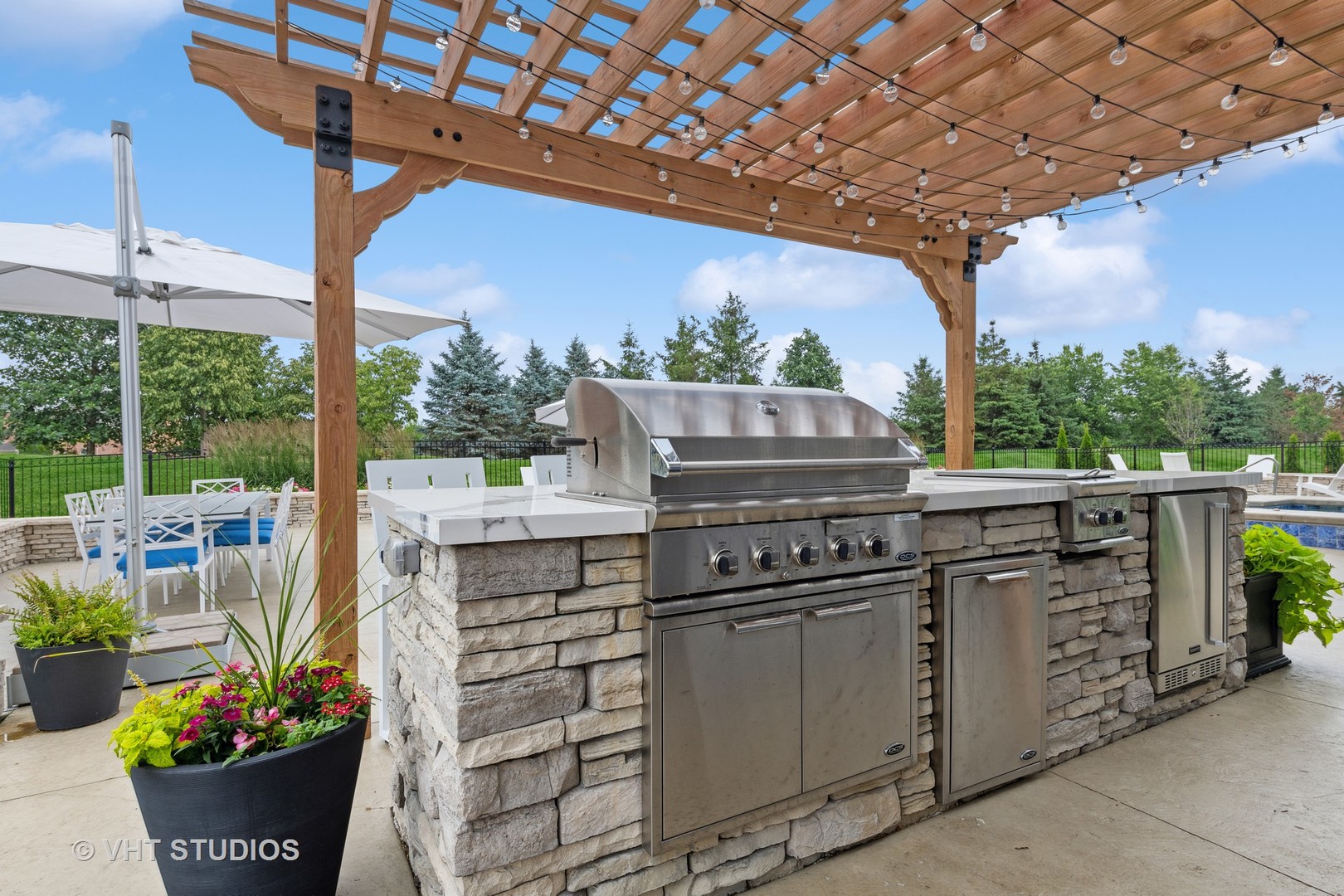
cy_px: 448
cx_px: 672
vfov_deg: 67.4
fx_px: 672
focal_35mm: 18
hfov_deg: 90.0
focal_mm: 18
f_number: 9.5
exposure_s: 1/250
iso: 200
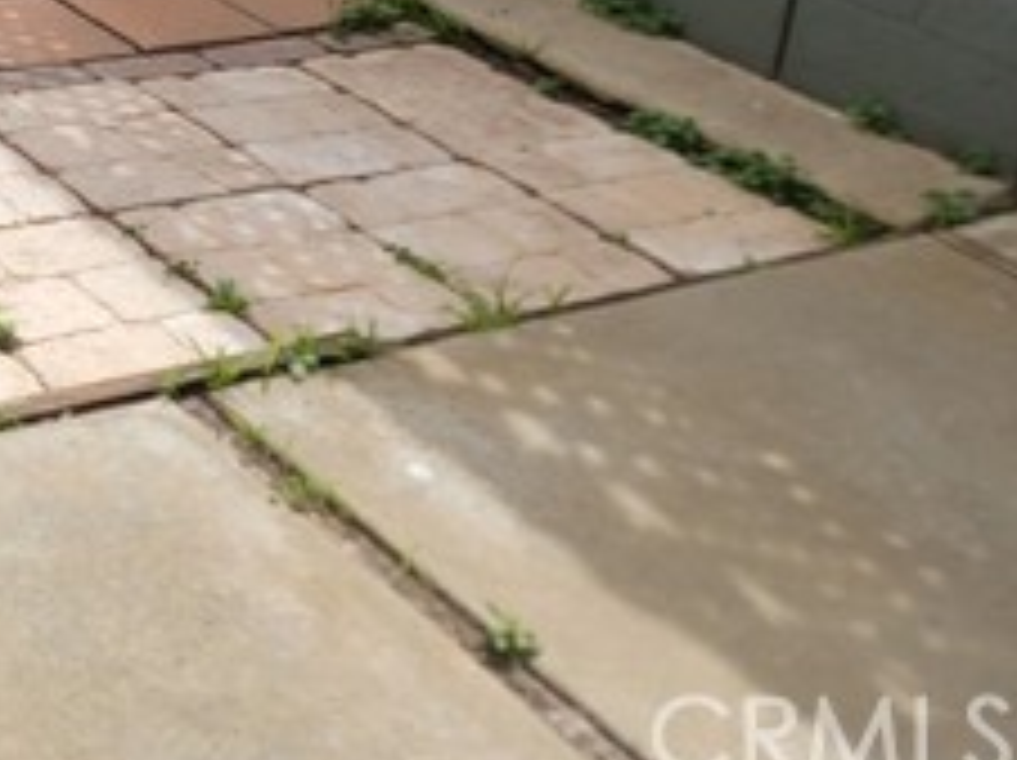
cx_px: -378
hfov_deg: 24.2
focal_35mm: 68
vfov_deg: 19.6
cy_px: -279
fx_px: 1996
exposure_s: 1/575
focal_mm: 6.7
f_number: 1.8
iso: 16
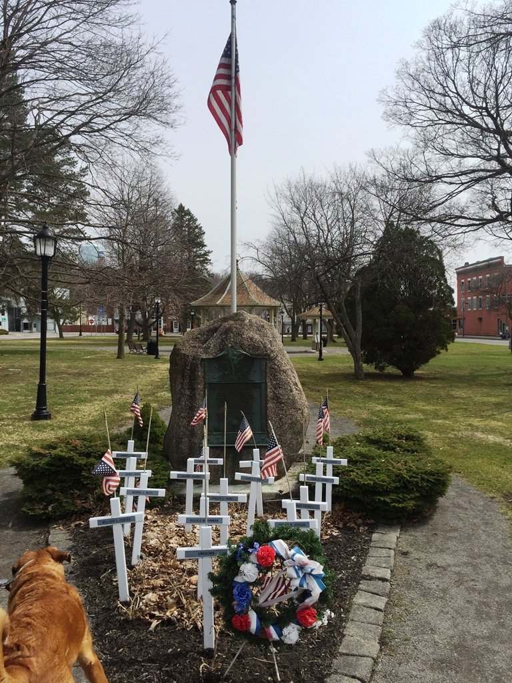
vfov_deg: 61.7
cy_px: 342
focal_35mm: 29
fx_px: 572
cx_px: 256
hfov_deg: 48.2
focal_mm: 4.15
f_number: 2.2
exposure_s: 1/3300
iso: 32
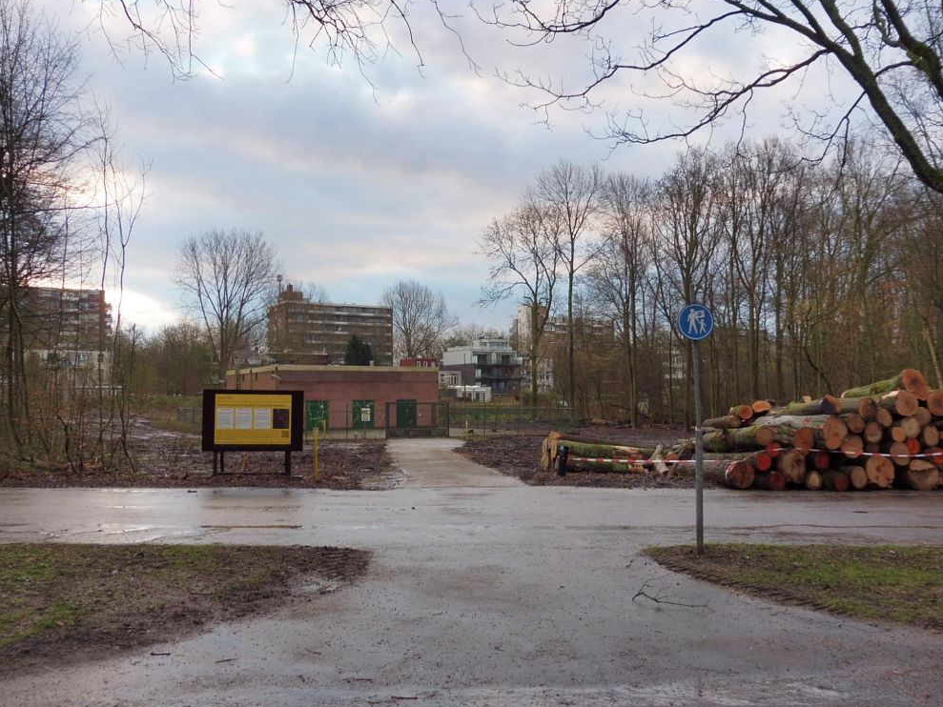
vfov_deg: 45.4
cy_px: 359
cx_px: 487
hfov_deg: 58.3
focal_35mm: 31
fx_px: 845
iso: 160
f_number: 3.6
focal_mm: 5.4
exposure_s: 1/60
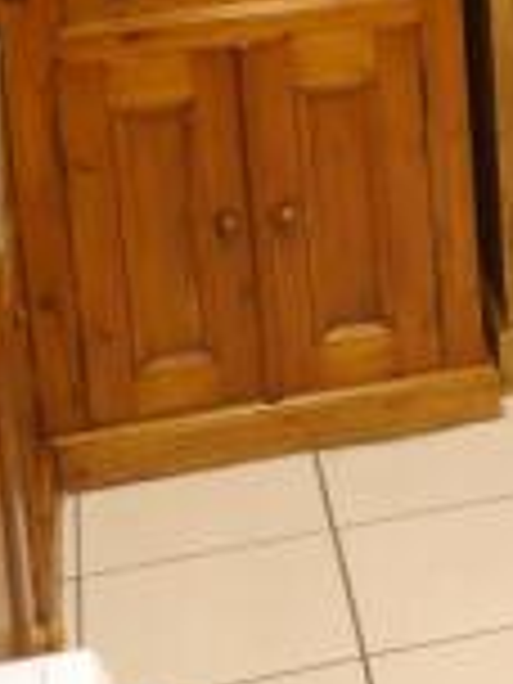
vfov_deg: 17.2
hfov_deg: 12.8
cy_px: -218
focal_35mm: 107
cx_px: 873
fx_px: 2114
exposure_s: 1/60
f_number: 3.5
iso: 640
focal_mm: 14
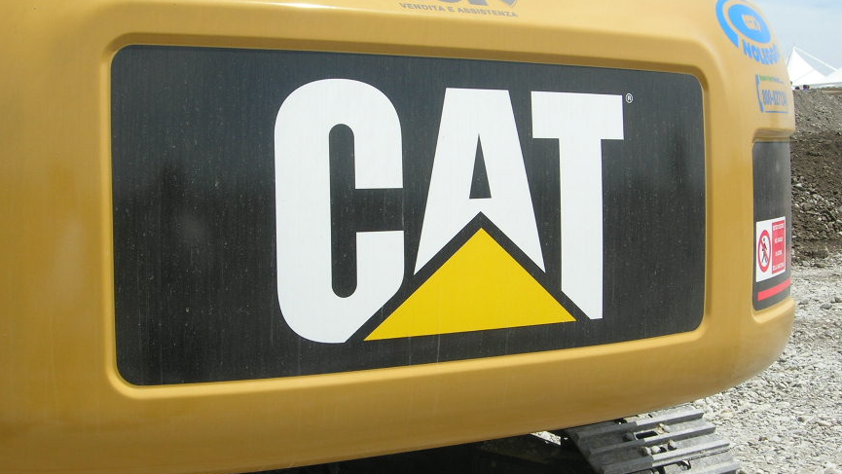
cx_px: 434
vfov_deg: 24.4
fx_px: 1094
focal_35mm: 49
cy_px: 222
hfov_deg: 42.1
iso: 64
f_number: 4.8
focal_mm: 7.8
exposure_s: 1/656
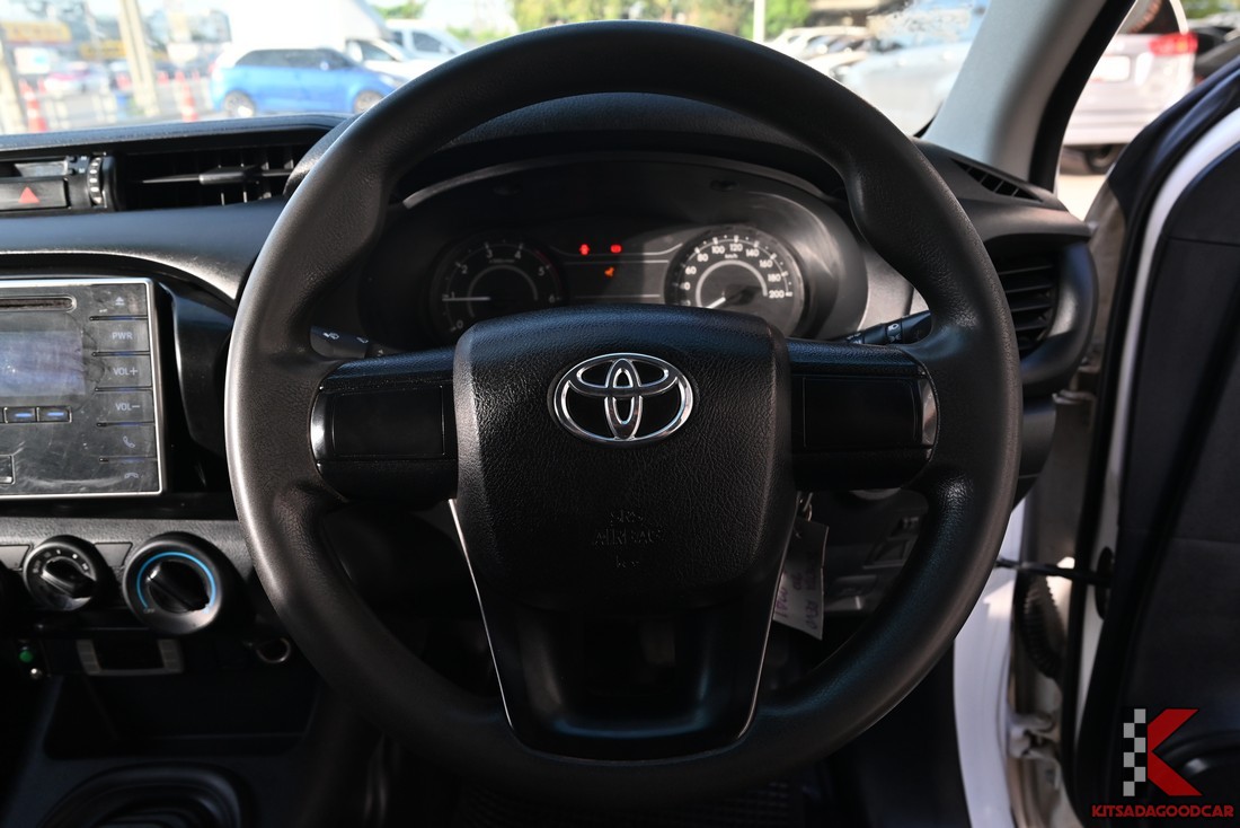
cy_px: 414
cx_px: 620
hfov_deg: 73.7
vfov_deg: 53.2
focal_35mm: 24
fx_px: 827
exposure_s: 1/180
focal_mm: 24
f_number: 6.7
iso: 560
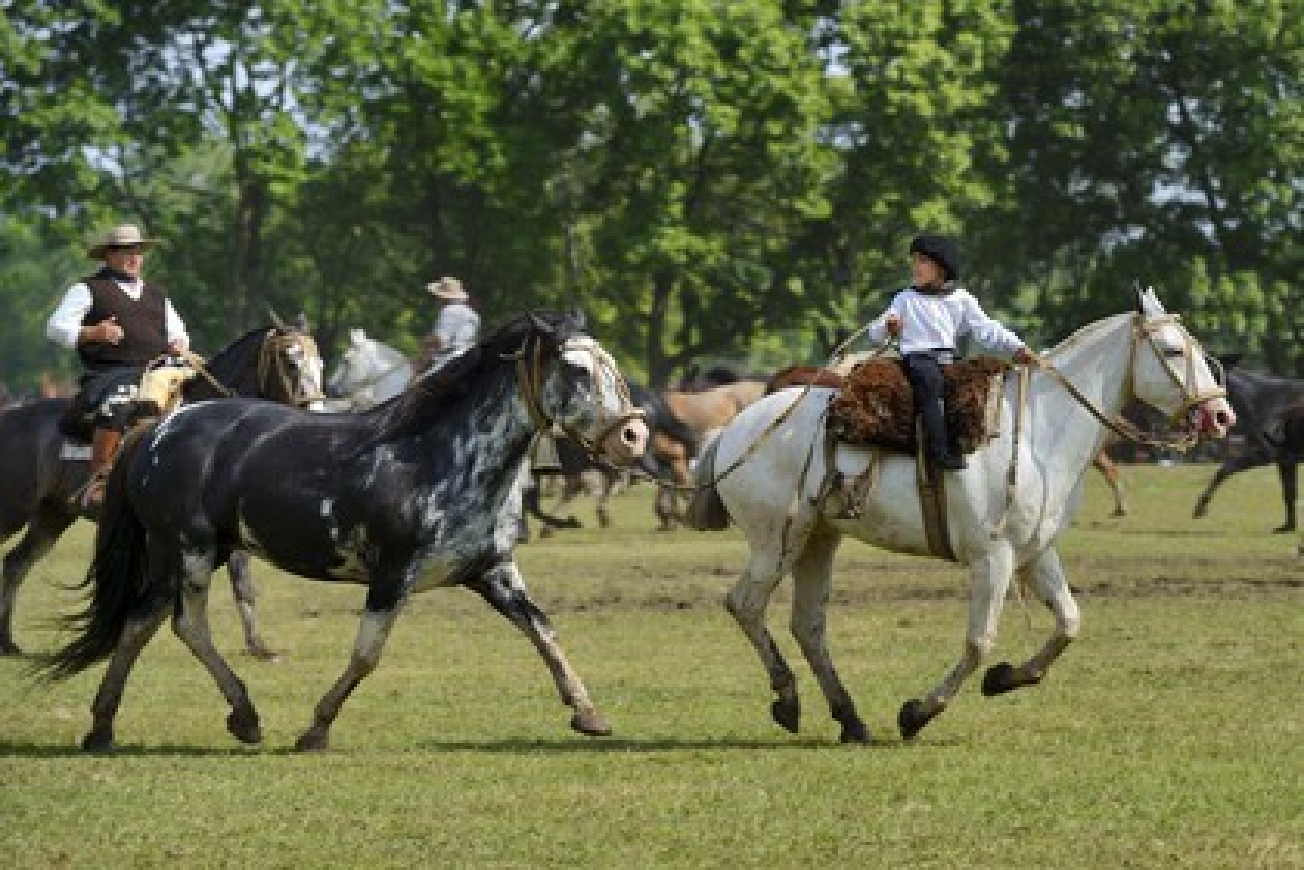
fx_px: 4527
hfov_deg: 16.4
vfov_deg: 11.0
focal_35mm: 125
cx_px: 652
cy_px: 435
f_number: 5
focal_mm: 125
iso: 100
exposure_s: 1/400
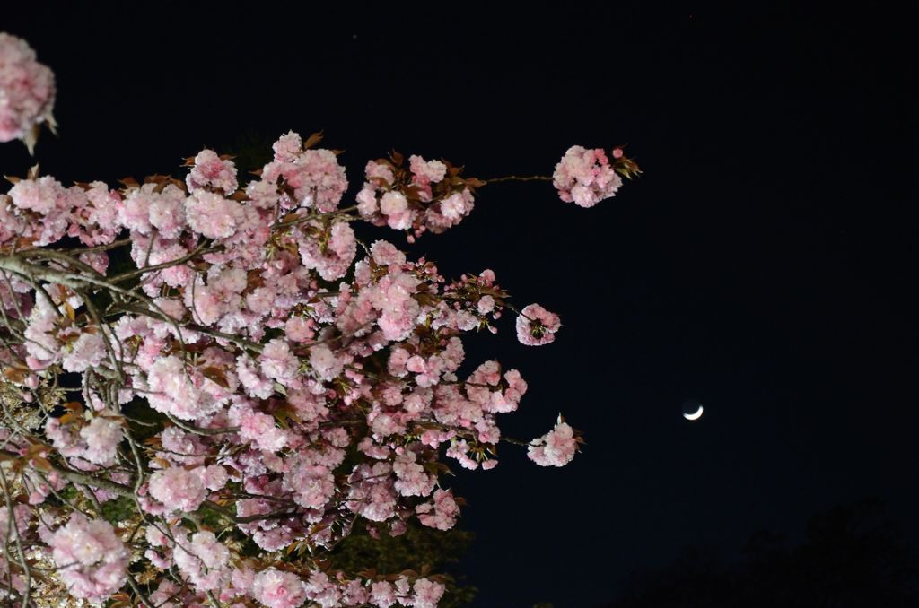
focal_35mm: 87
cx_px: 460
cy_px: 304
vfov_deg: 15.6
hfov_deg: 23.4
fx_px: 2216
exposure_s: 1/8
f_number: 5.6
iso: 3200
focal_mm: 58
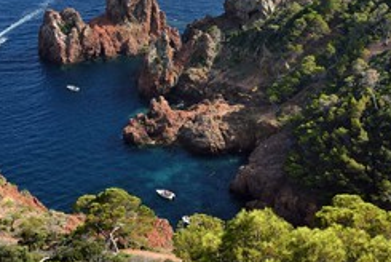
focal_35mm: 77
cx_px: 207
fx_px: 837
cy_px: 107
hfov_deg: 26.3
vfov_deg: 17.8
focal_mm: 45
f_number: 13
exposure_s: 1/125
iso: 200
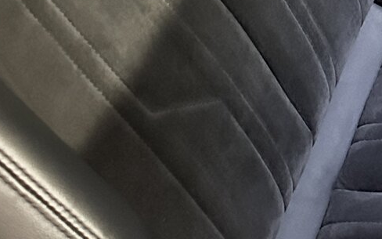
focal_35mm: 125
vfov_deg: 9.3
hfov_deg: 15.9
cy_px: -338
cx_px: 481
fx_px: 1301
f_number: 1.78
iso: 1250
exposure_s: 1/25
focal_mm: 6.86
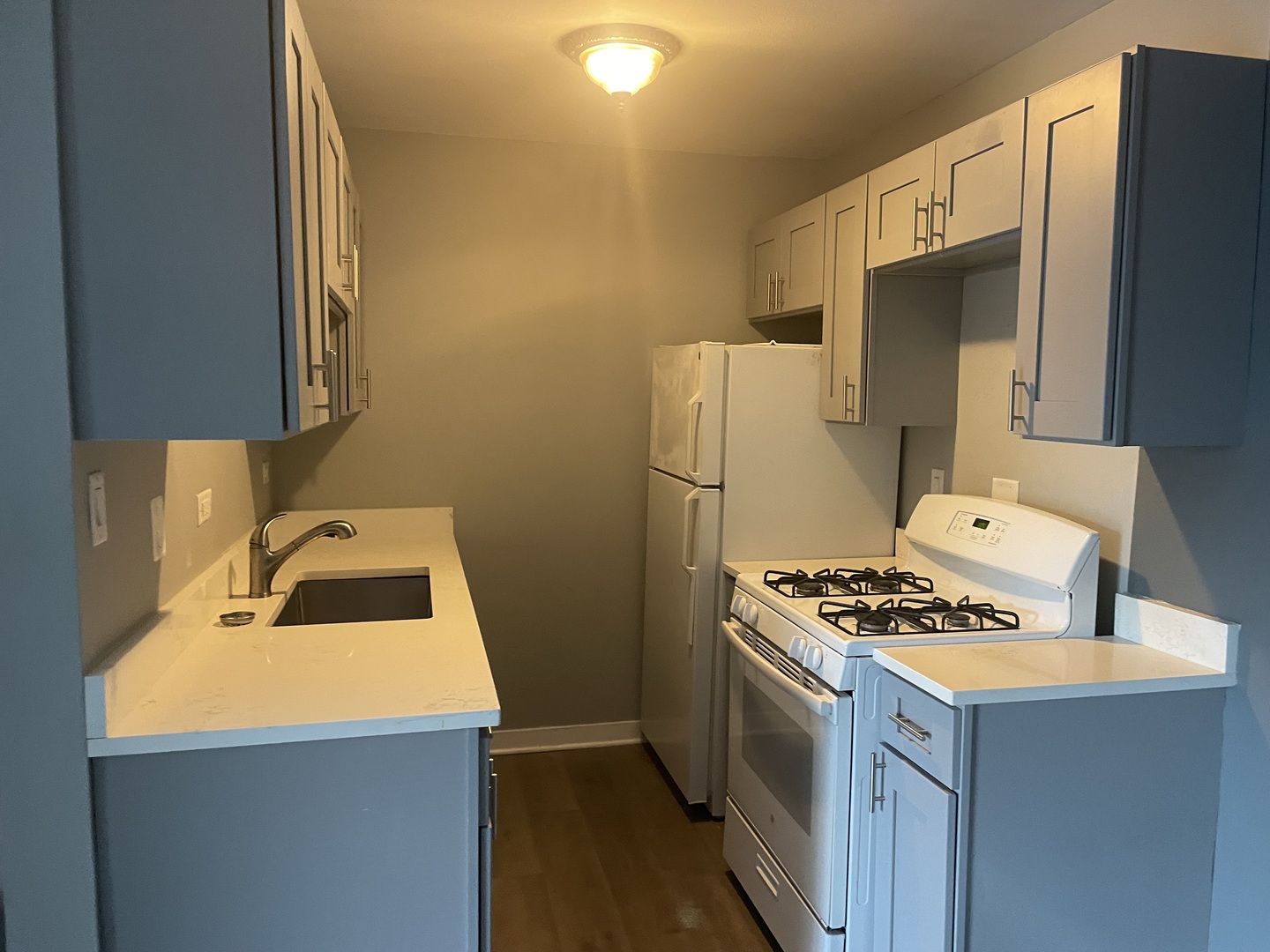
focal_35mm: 26
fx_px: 954
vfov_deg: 53.1
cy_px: 476
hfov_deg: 67.3
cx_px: 635
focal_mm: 4.2
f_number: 1.6
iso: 400
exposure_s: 1/40
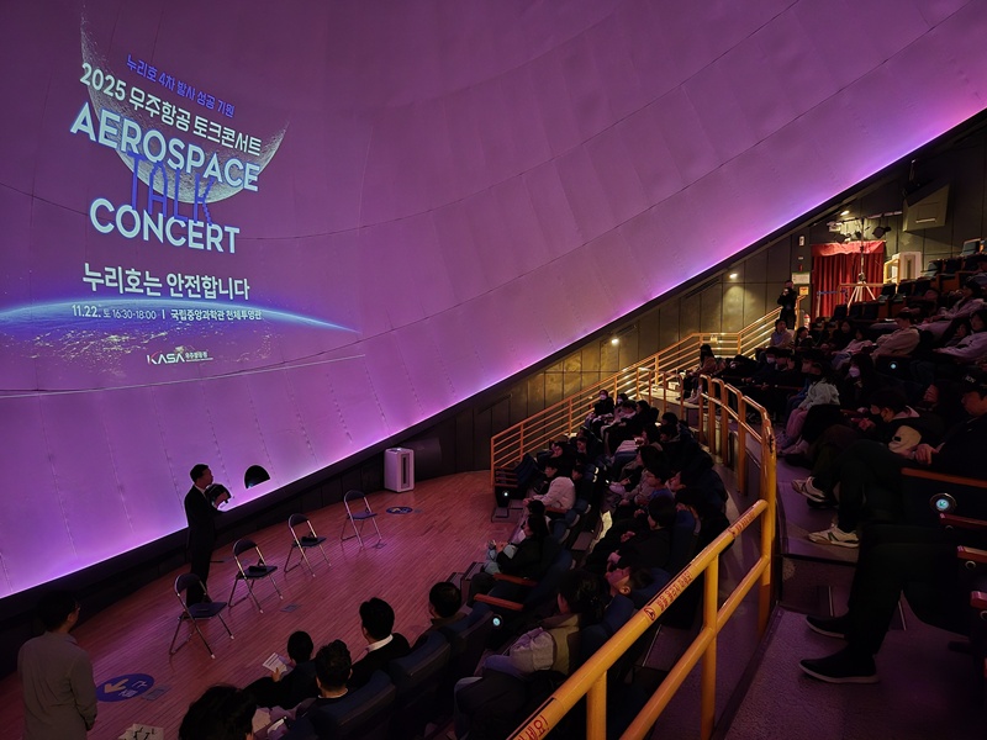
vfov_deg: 58.9
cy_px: 370
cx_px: 494
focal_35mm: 23
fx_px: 656
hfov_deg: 73.9
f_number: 1.8
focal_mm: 5.4
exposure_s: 1/30
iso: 2000
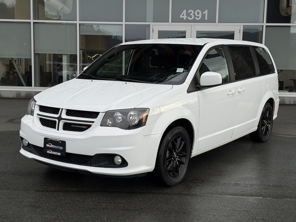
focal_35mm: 48
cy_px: 111
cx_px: 148
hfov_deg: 39.7
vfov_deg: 30.3
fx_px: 410
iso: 64
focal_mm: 6.76
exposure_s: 1/1055
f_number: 1.78
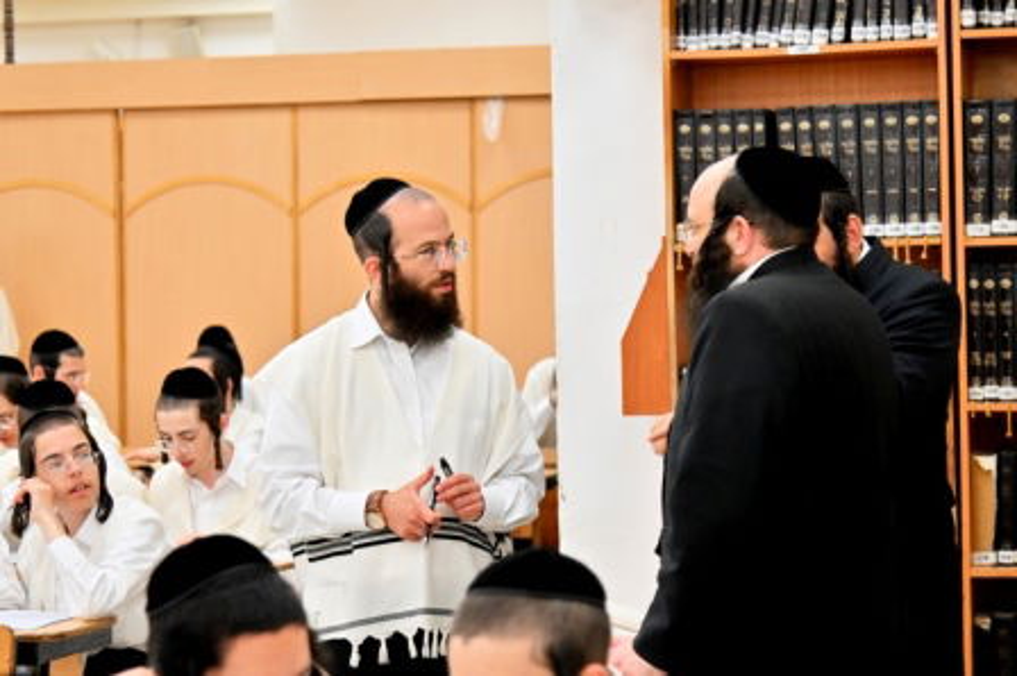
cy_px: 338
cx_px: 508
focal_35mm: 97
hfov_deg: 21.0
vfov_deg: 14.1
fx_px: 2738
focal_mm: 65
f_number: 4
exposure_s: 1/320
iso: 1250
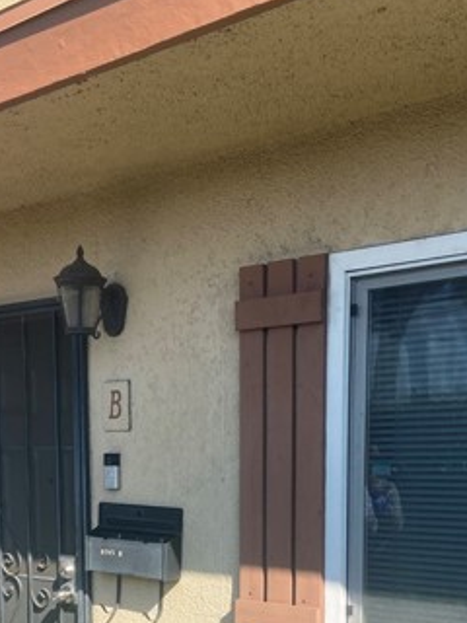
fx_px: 935
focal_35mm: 52
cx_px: 162
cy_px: 568
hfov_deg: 27.9
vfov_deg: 34.6
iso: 32
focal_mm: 4.25
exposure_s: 1/1272
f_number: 1.8
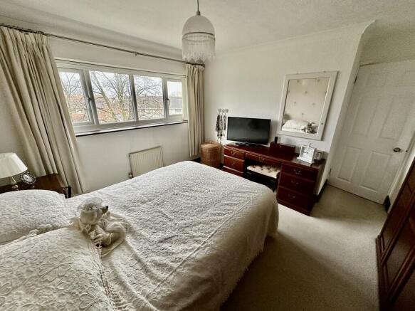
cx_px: 208
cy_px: 156
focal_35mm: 14
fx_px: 168
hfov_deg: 102.1
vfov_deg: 85.7
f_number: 2.2
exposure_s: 1/75
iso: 320
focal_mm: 2.22
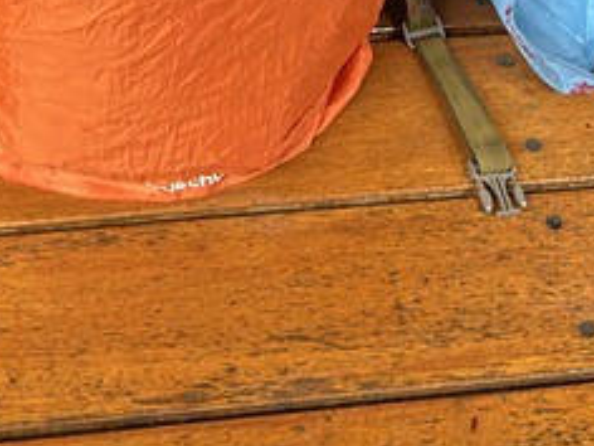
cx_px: 239
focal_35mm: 86
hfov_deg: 22.7
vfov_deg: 15.9
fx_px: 1476
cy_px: -205
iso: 100
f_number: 1.5
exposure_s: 1/121
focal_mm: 5.7
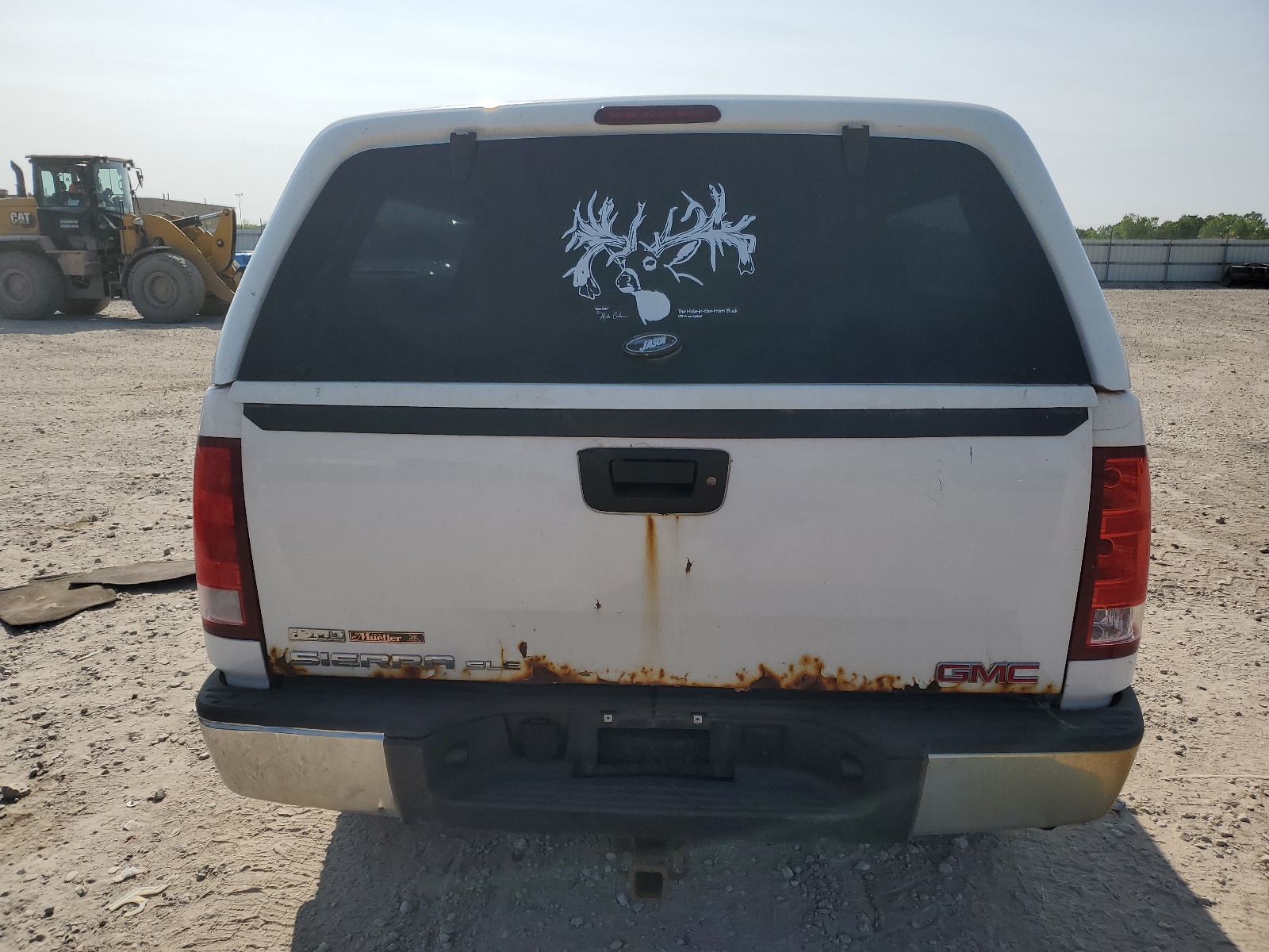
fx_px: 953
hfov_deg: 67.3
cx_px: 634
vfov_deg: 53.1
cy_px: 476
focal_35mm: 26
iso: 50
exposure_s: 1/10000
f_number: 1.5
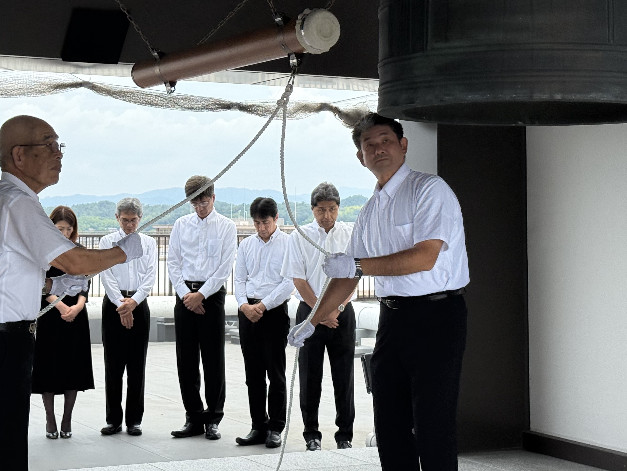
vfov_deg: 20.3
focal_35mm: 72
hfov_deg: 26.9
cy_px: 135
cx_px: 218
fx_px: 1304
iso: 64
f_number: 1.78
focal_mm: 6.76
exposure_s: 1/2865
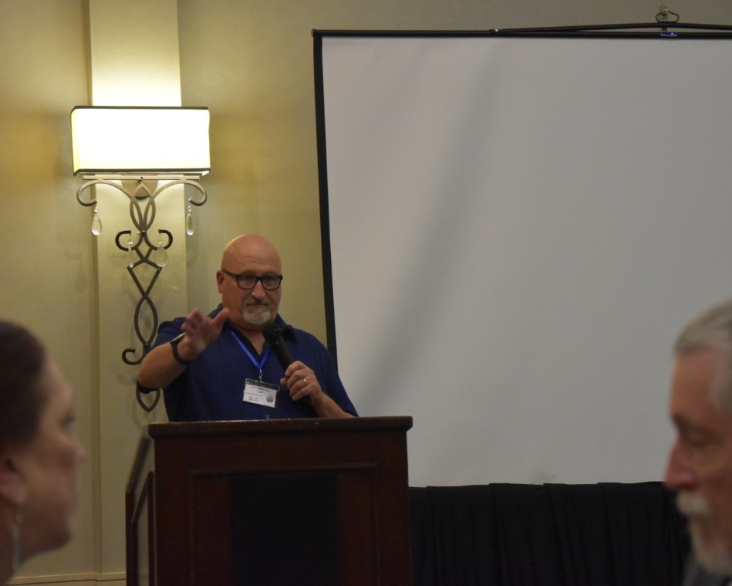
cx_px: 346
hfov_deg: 18.1
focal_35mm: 106
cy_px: 295
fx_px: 2296
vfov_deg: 14.5
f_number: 5.3
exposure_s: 1/125
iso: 3600
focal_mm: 62
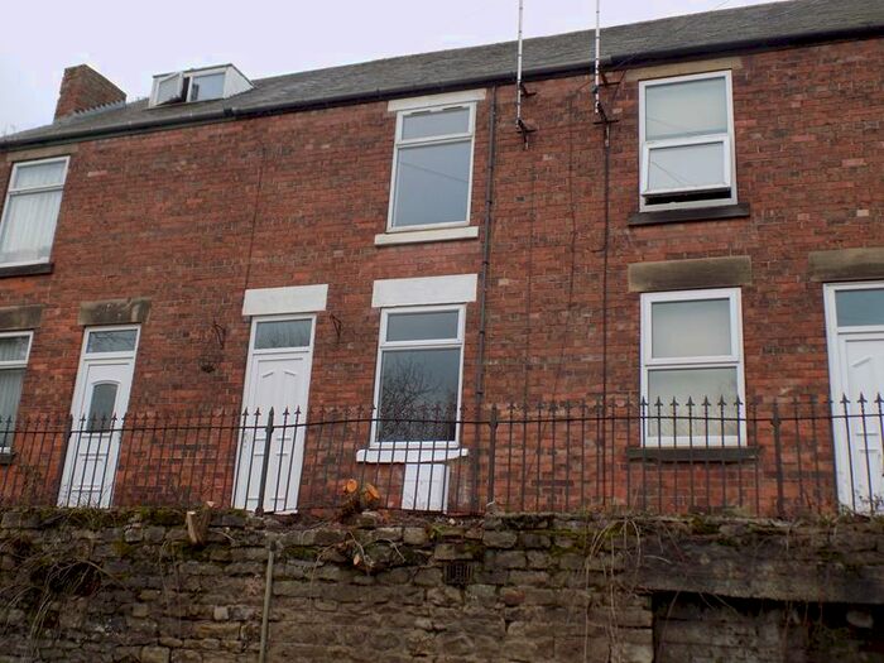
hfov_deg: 50.1
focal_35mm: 37
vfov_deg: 38.7
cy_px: 332
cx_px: 442
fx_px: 945
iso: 80
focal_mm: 6.6
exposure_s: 1/60
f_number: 3.5
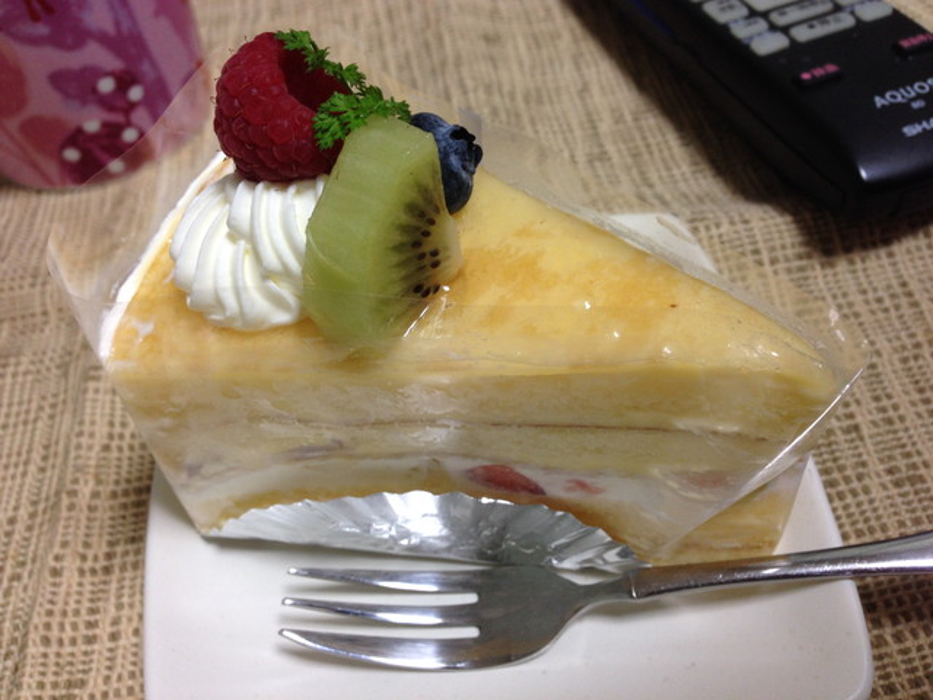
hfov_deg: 55.4
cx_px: 466
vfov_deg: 42.9
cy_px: 350
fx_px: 889
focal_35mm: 33
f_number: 2.4
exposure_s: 1/20
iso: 80
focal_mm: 4.12
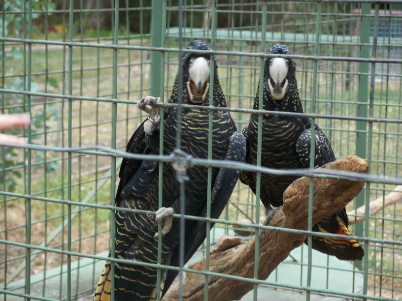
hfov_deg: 17.4
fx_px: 1312
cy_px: 150
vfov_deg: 13.1
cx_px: 201
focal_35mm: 113
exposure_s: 1/160
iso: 80
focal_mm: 23.9
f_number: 3.6
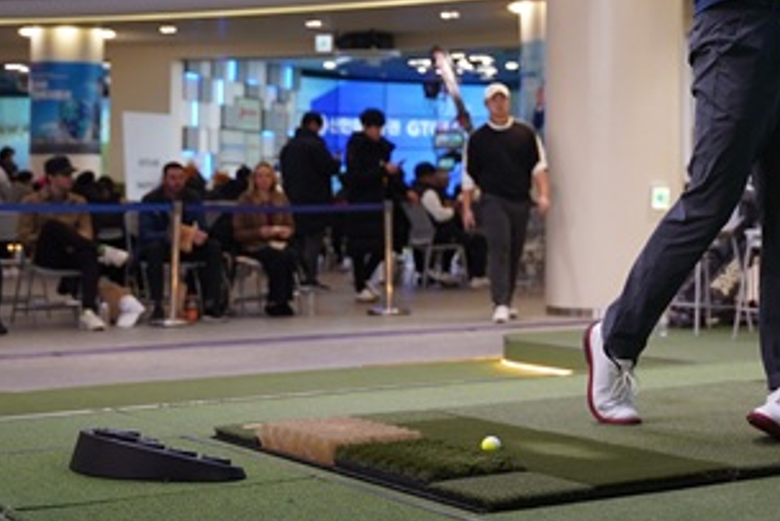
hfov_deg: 26.0
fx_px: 1656
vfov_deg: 17.7
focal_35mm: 76
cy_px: 90
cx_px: 639
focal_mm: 38.7
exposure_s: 1/200
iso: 1000
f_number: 2.8
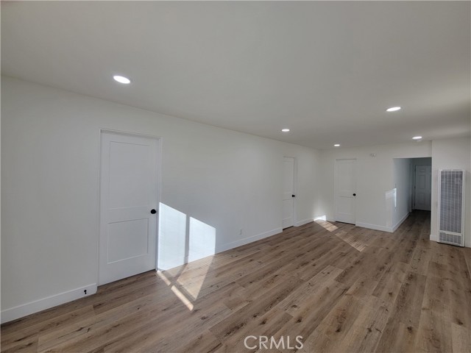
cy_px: 176
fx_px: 177
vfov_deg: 89.9
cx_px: 236
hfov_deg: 106.2
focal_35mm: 13
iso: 64
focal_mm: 2.2
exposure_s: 1/120
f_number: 2.2
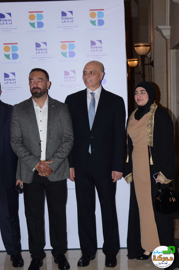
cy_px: 135
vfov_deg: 35.1
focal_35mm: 57
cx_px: 90
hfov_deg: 23.7
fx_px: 427
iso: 250
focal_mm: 38
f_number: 4.5
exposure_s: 1/250
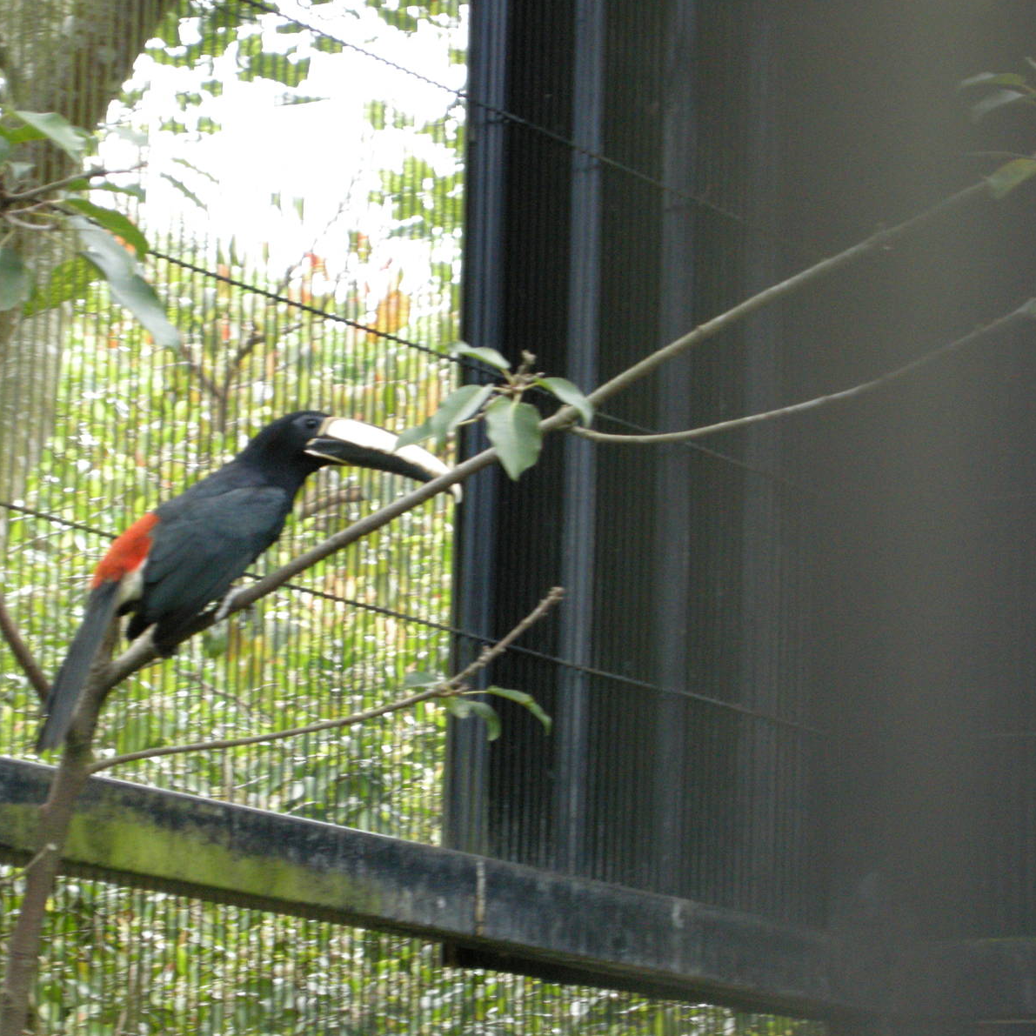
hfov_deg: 12.0
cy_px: 519
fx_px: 4944
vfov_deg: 12.0
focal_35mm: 146
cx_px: 497
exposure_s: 1/109
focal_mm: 26.3
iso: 321
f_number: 5.3
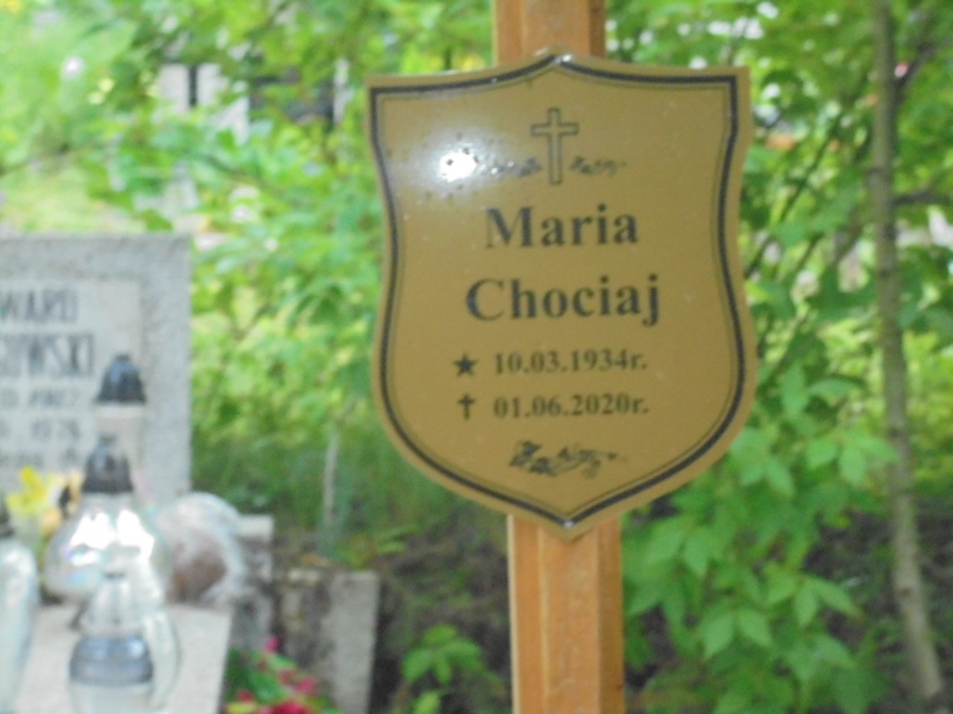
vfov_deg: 9.5
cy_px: 357
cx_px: 476
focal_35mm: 156
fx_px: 4295
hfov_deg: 12.7
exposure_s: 1/30
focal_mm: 27.6
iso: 800
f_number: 6.5
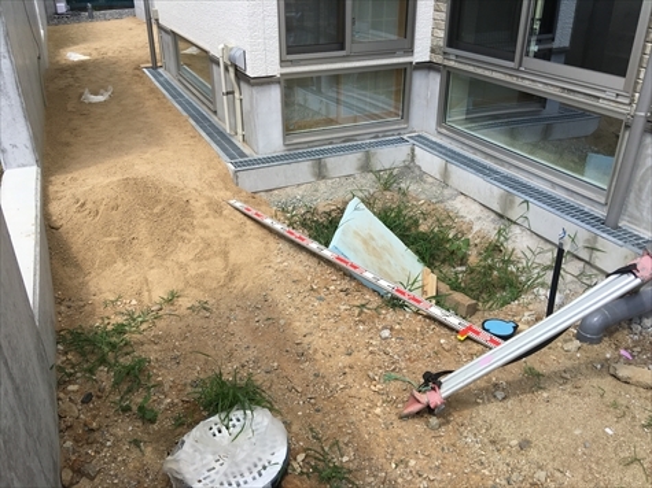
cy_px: 244
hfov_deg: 61.7
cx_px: 326
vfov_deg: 48.2
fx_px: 546
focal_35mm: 29
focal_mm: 4.15
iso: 25
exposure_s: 1/810
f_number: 2.2
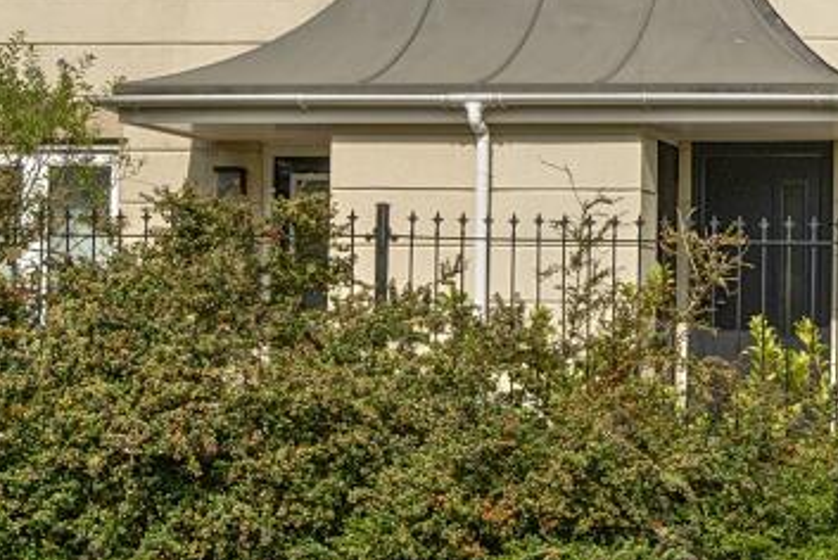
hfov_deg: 21.8
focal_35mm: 87
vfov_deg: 15.4
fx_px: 2027
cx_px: 978
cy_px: -37
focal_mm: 20
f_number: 8
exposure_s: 1/2500
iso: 400
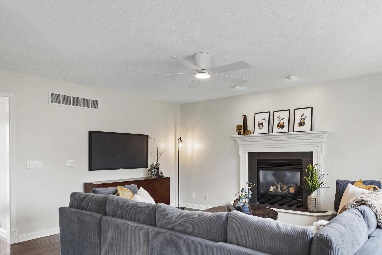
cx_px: 242
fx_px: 265
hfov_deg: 70.2
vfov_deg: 50.9
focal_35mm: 25
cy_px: 154
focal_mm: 17
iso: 100
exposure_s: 1/40
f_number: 2.8
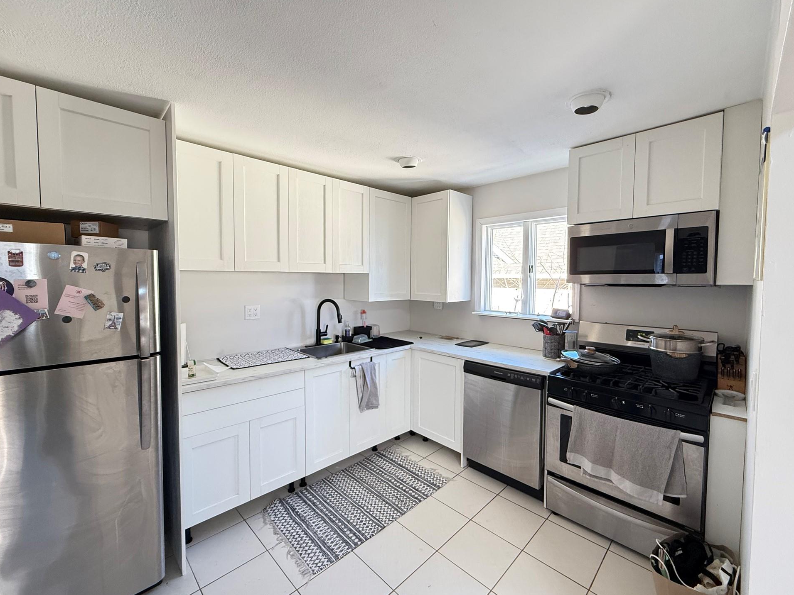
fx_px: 344
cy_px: 295
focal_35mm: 15
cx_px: 400
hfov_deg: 98.2
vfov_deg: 81.8
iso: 320
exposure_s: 1/99
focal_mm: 2.22
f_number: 2.2
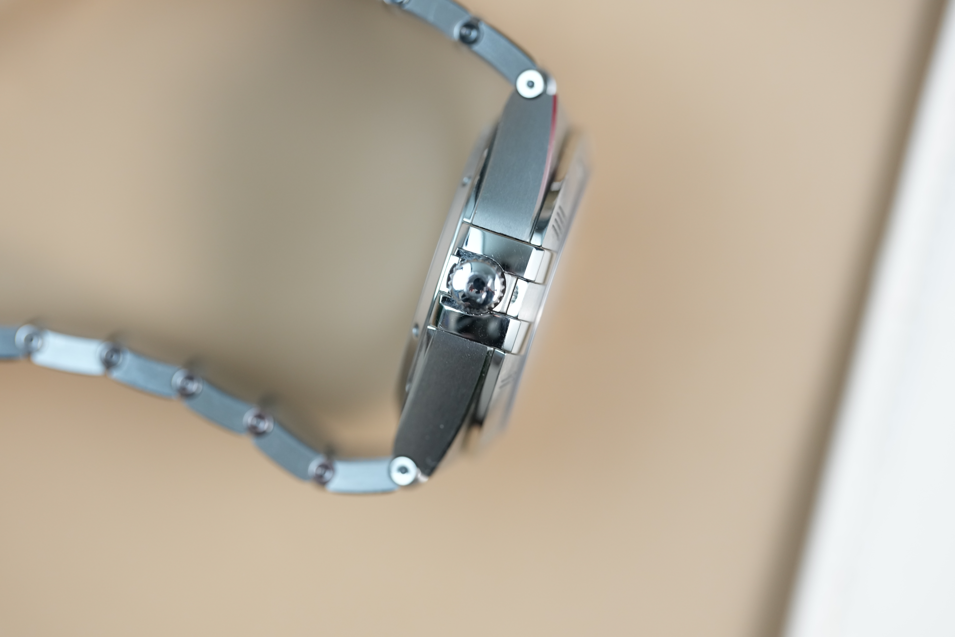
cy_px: 318
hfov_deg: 20.4
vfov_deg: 13.7
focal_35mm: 100
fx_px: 2653
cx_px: 478
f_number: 3.5
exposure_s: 1/30
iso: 1250
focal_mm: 100
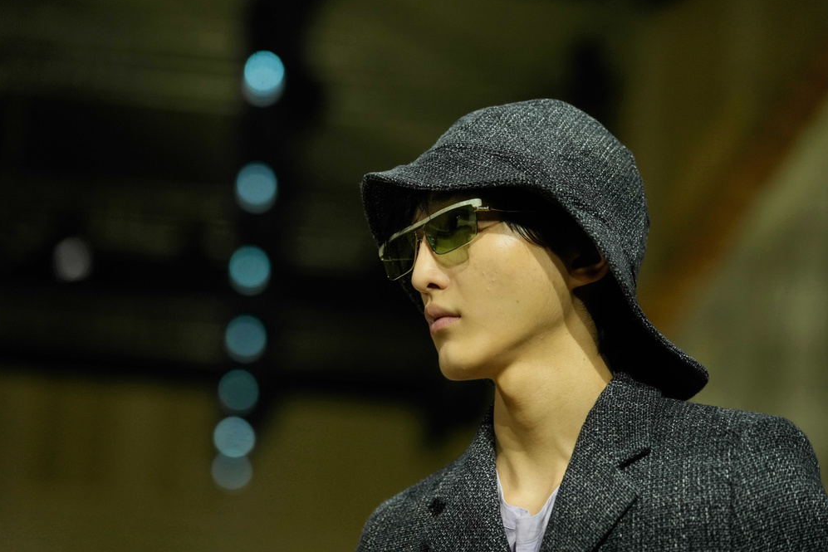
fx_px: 2576
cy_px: 278
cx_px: 423
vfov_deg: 12.2
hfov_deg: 18.3
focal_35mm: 112
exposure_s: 1/800
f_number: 3.2
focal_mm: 109
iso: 2000
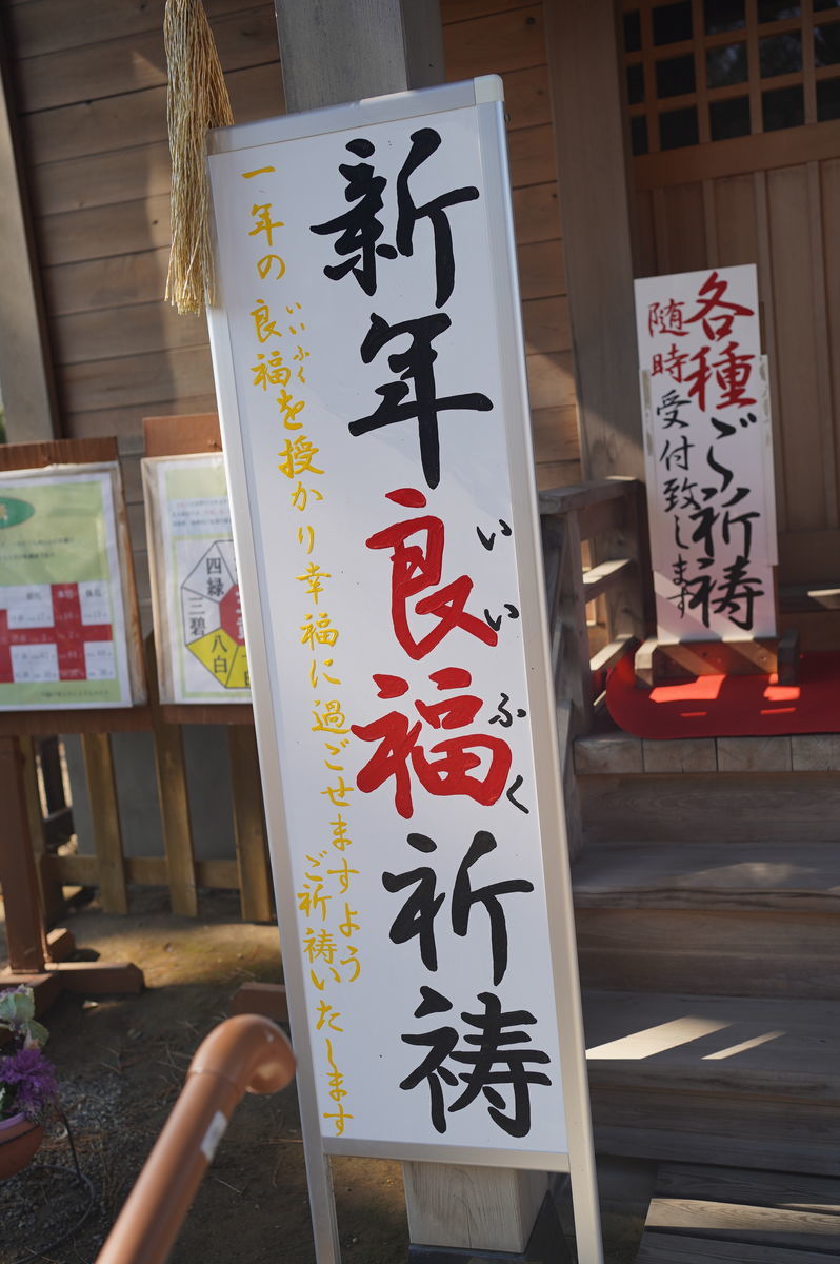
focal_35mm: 35
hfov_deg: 37.8
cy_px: 632
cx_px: 420
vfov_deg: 54.5
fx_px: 1227
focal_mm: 35
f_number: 3.5
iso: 100
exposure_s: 1/400
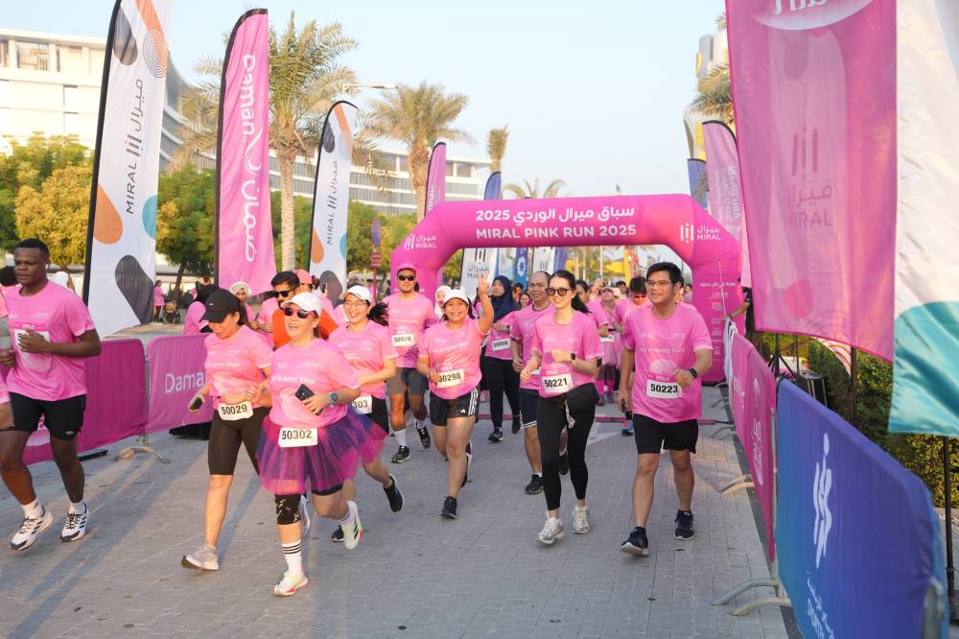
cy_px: 320
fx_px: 932
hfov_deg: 54.5
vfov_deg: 37.8
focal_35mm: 35
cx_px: 480
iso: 100
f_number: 2.8
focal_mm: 35
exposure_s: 1/250
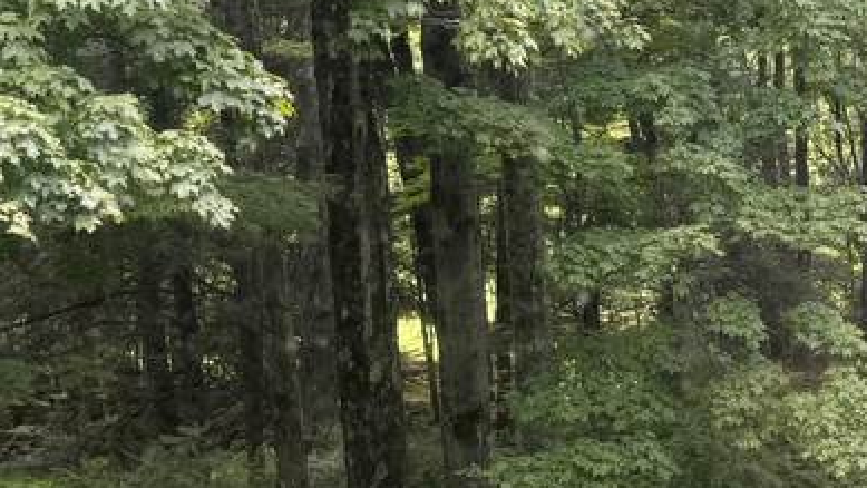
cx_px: 1244
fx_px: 1977
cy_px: 372
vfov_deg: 14.0
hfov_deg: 21.4
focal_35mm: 86
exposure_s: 1/121
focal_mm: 6.76
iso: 64
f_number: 1.78
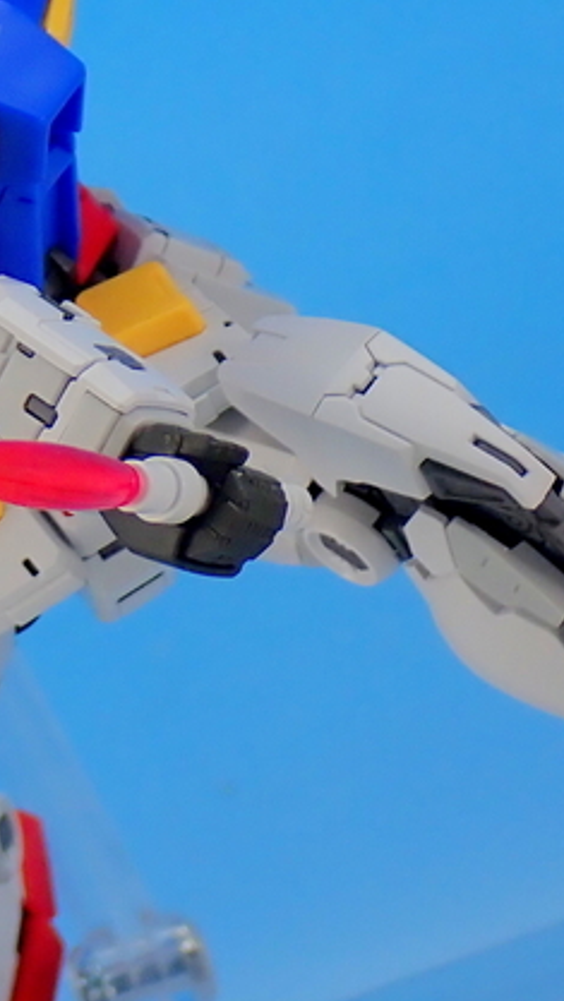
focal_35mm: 206
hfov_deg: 5.9
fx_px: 5469
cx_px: -120
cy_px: 264
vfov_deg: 10.4
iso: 100
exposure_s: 1/25
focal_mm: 13.65
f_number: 4.1
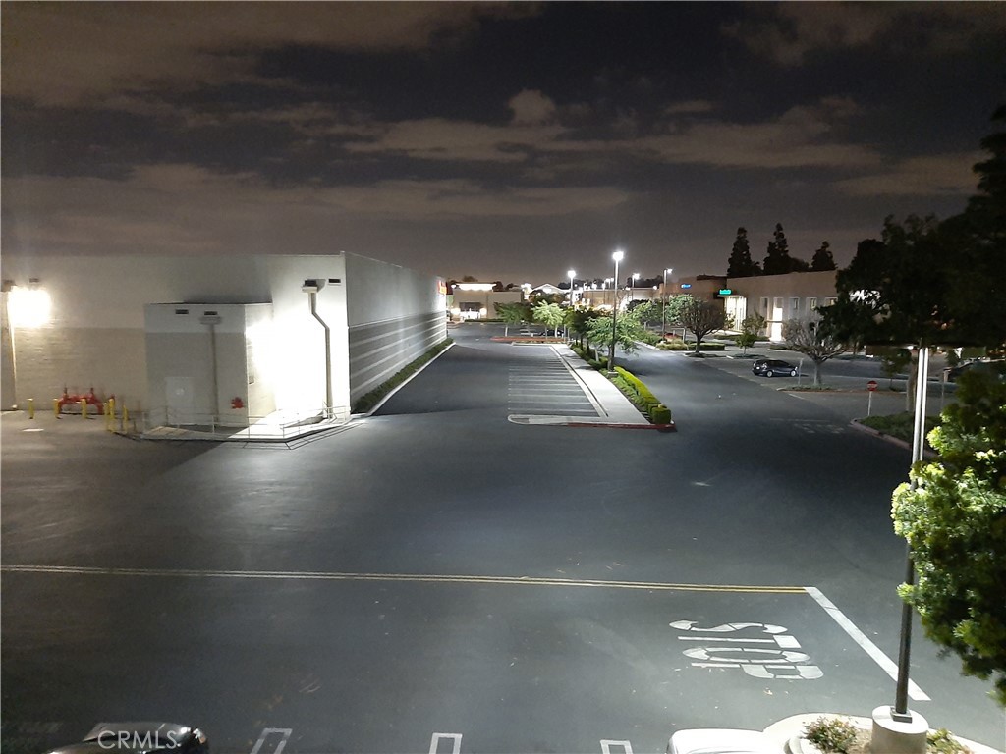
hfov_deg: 67.3
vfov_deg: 53.1
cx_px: 503
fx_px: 756
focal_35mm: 26
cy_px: 377
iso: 800
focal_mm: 3.93
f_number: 1.7
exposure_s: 1/10
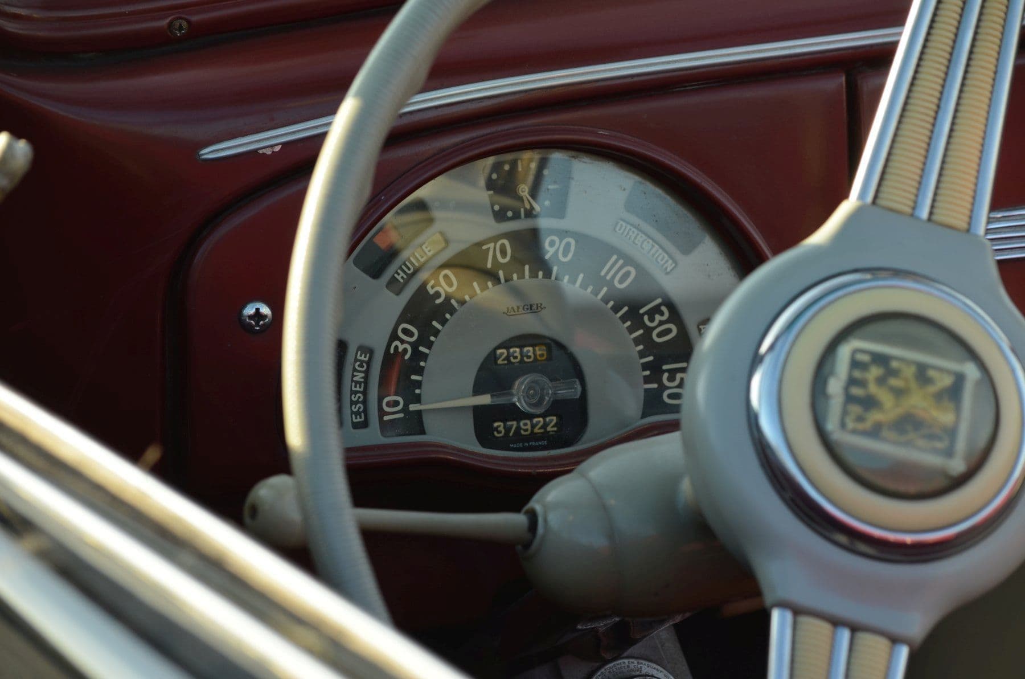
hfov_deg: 10.6
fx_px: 5540
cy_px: 340
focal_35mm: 195
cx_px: 512
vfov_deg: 7.0
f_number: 6.7
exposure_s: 1/180
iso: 200
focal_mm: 130
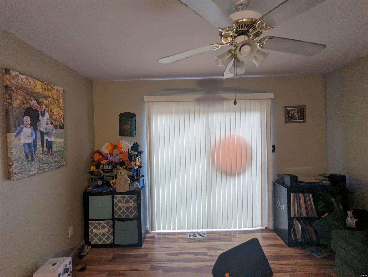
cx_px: 184
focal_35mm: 16
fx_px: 170
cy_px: 138
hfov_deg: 94.4
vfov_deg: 78.2
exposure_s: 1/38.1
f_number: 2.2
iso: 302
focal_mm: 2.35
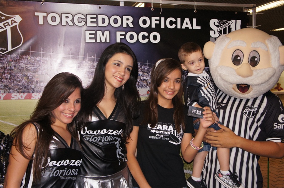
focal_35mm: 38
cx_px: 142
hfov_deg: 51.3
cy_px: 94
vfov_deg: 35.4
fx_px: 295
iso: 800
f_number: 4
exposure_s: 1/60
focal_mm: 25
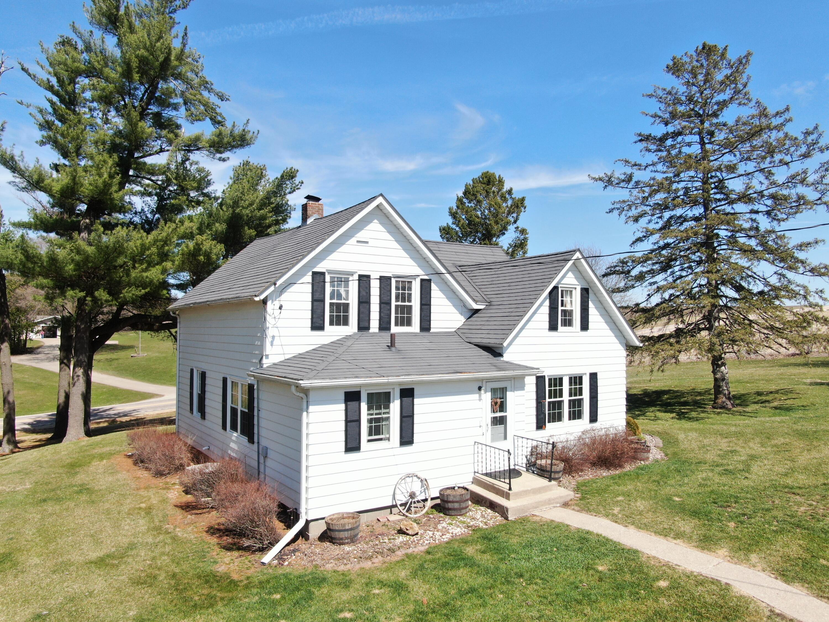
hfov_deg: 71.6
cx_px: 414
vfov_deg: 56.8
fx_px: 575
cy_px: 311
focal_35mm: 24
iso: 100
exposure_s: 1/800
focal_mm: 4.39
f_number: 2.8
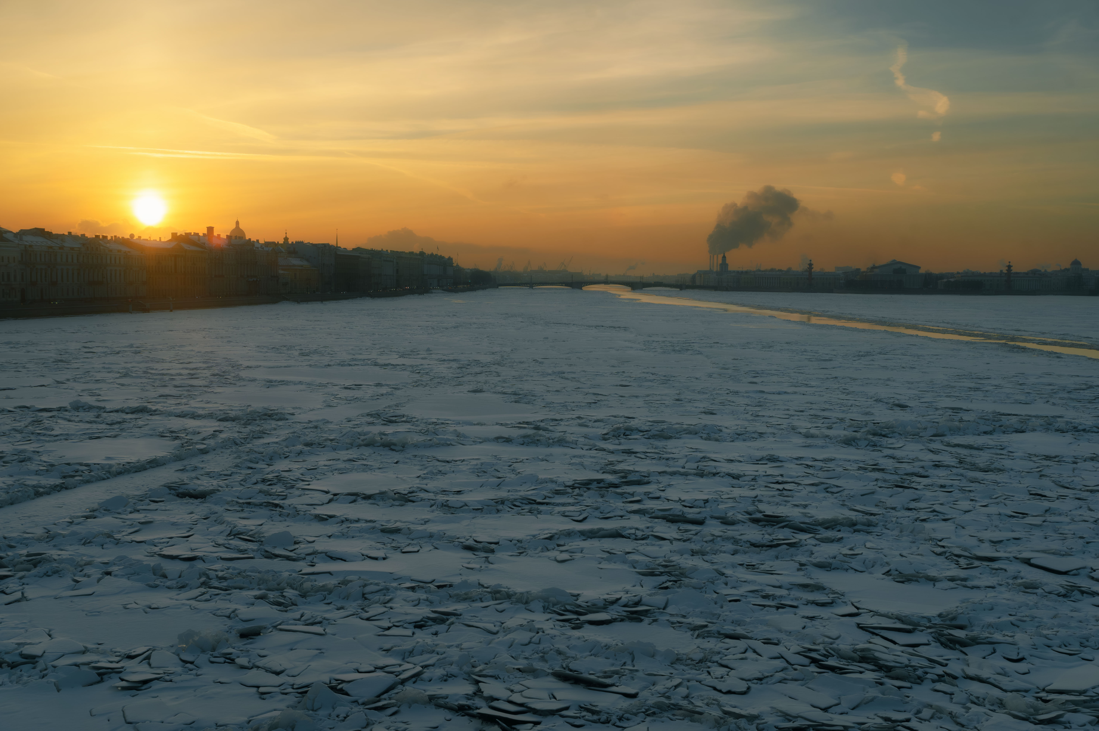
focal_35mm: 38
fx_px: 1159
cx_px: 550
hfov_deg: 50.7
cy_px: 366
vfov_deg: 35.0
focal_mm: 38
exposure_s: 1/1000
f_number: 5
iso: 400
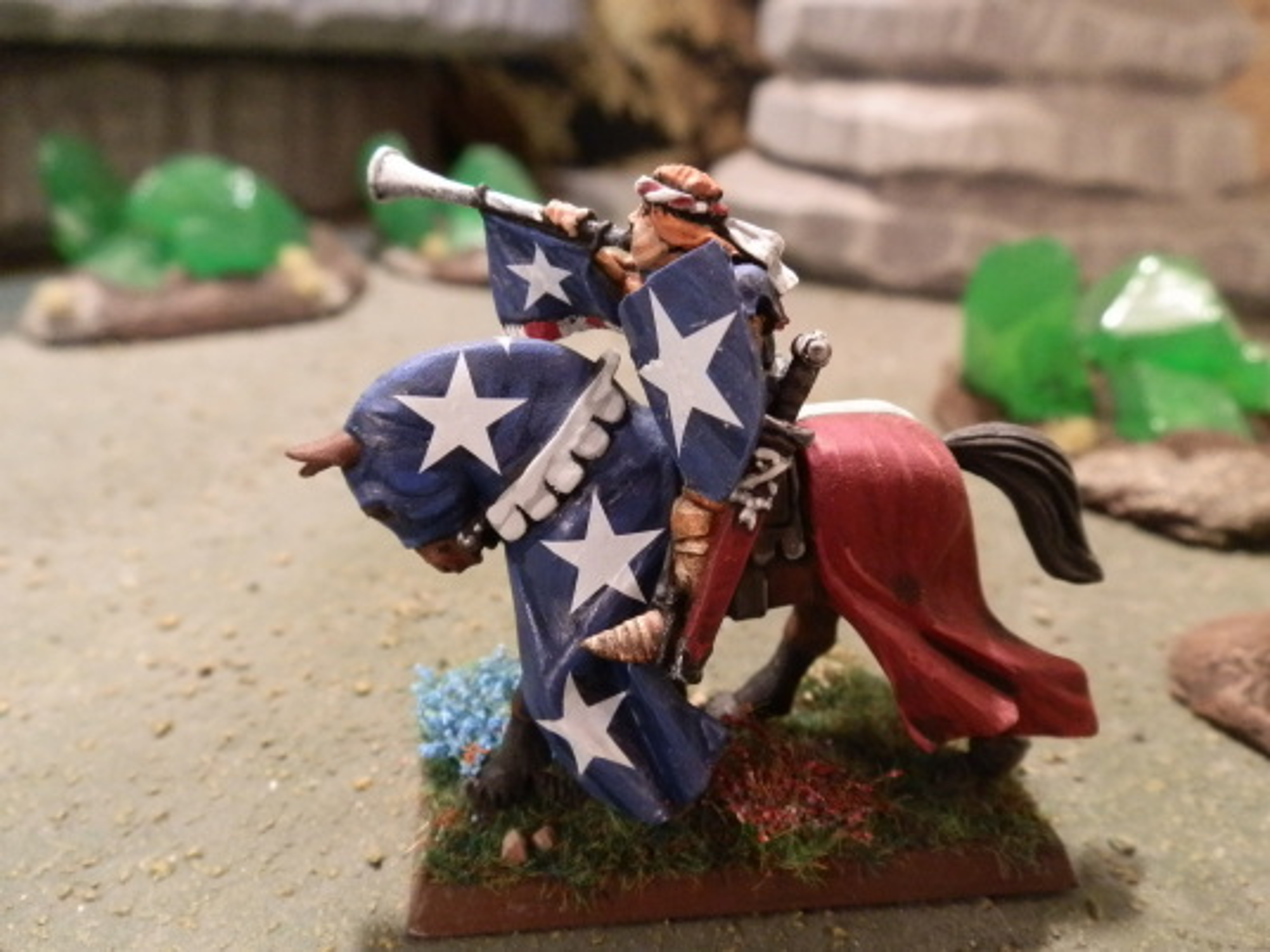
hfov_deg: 63.4
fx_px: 1027
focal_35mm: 28
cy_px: 476
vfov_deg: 49.7
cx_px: 635
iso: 400
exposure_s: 1/50
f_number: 3.1
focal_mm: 5
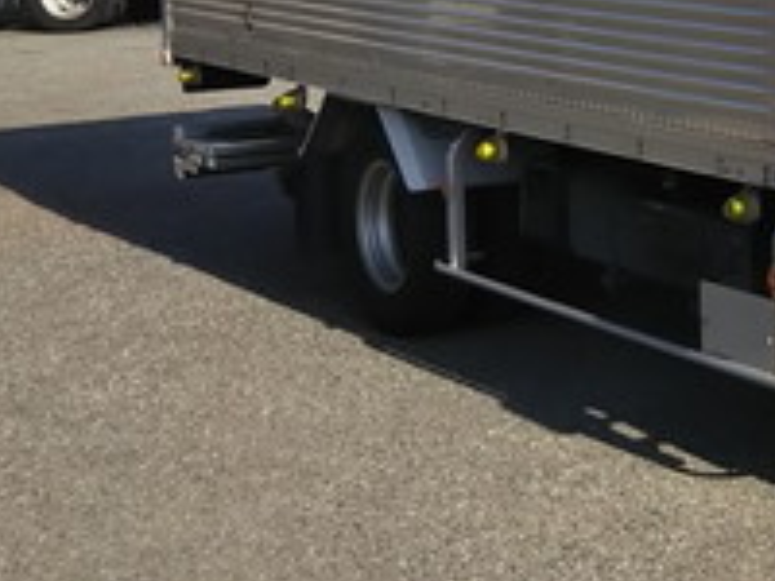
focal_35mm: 96
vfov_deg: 14.8
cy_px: -136
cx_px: 1097
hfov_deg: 18.5
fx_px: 2149
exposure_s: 1/982
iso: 20
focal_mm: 4
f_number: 2.2
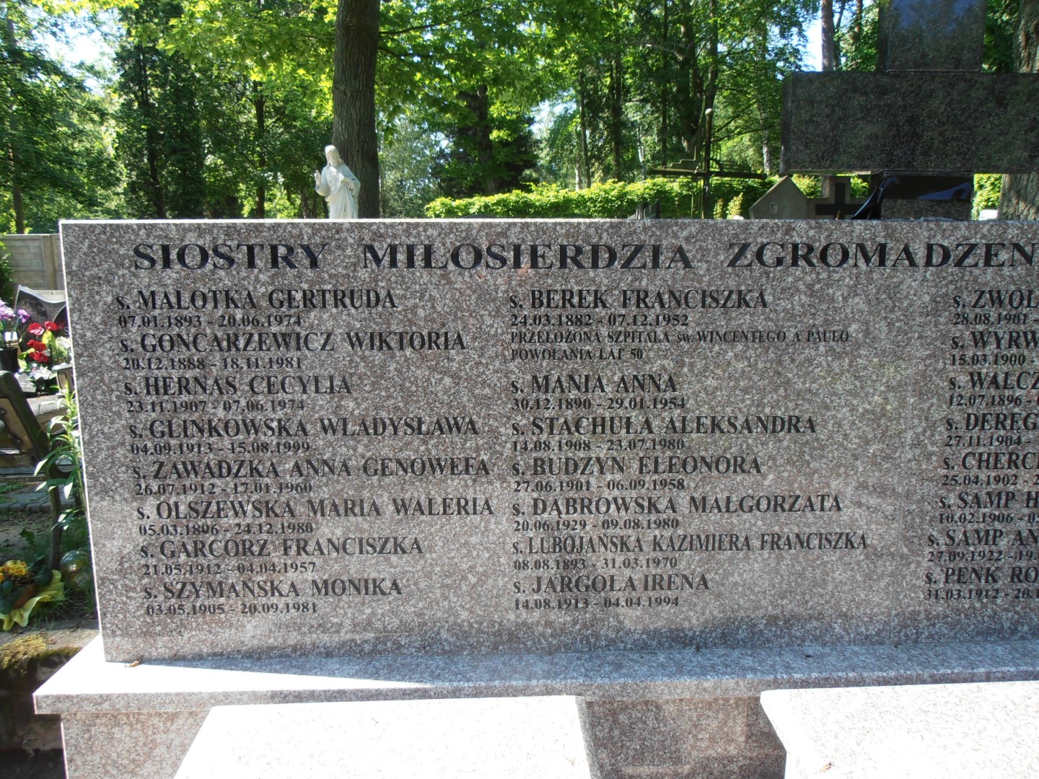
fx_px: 720
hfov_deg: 71.6
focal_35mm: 24
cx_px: 520
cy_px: 390
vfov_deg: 56.8
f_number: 3
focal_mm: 4.2
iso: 80
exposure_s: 1/200
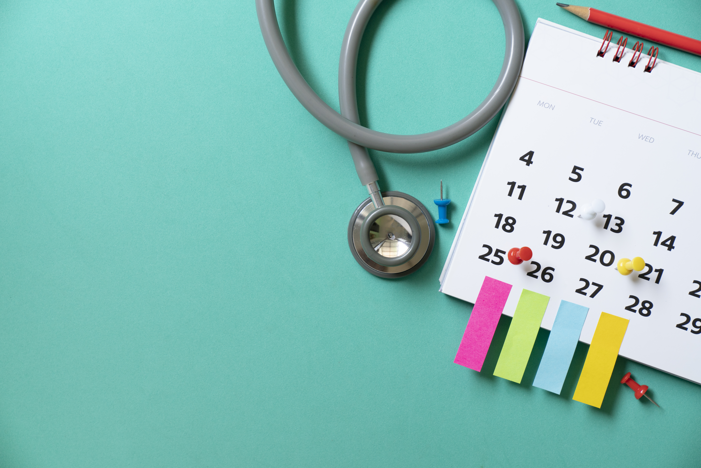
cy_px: 234
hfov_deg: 28.8
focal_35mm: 70
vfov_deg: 19.5
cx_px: 350
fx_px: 1363
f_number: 4
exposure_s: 1/160
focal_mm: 70
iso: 400
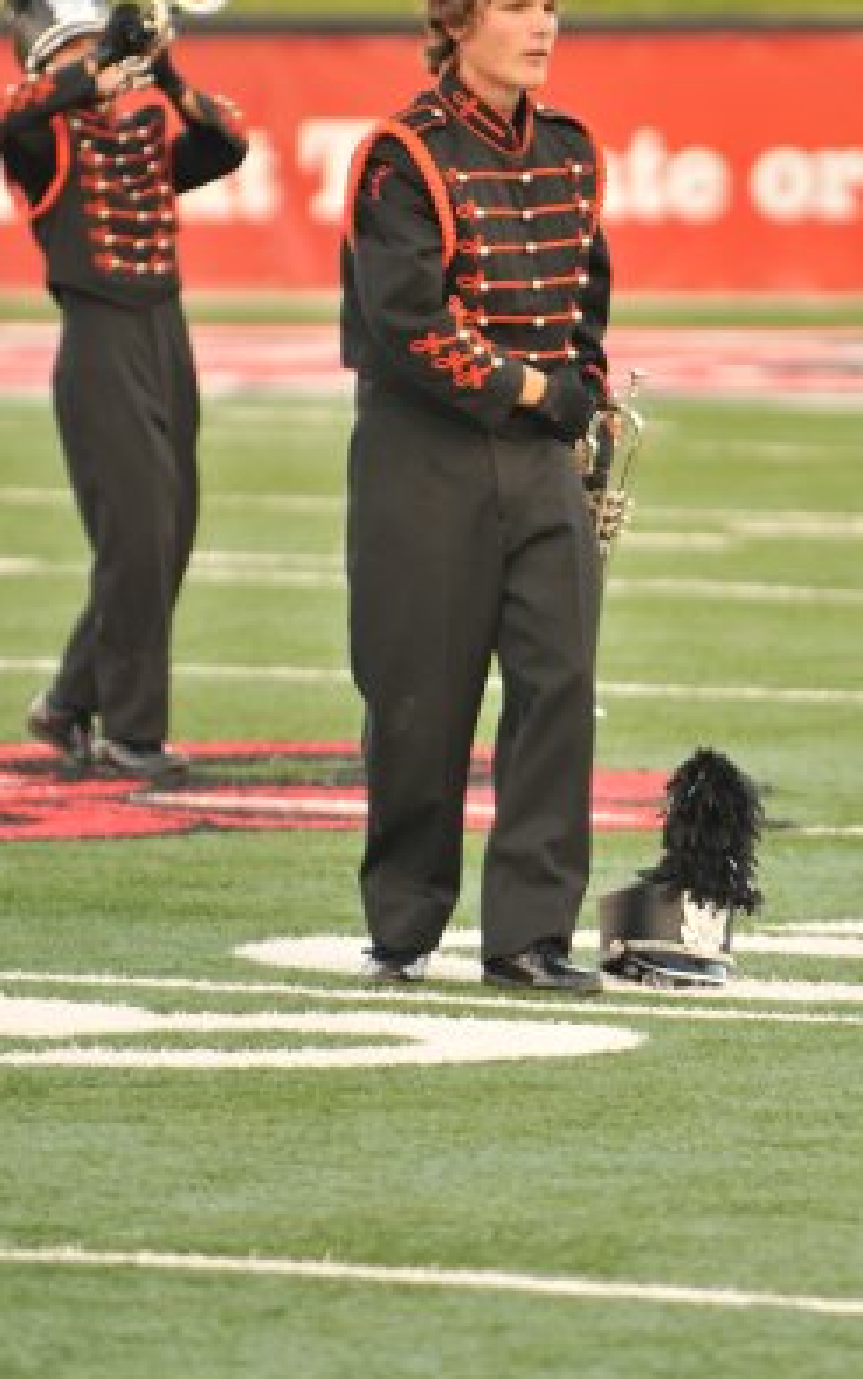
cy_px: 575
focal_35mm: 466
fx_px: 17517
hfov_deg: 2.8
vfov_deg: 4.5
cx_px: 693
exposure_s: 1/250
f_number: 2.8
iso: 200
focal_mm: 200
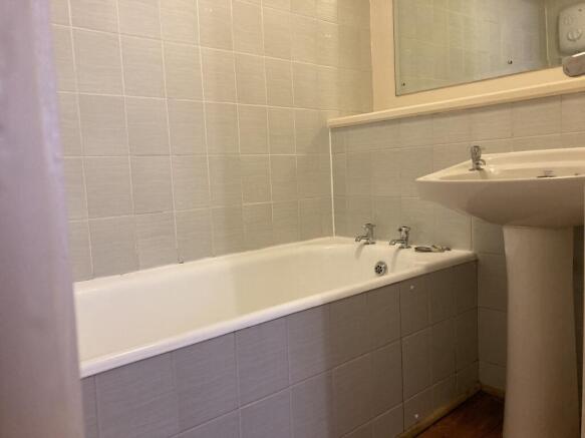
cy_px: 219
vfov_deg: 49.7
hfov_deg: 63.5
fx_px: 473
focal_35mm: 28
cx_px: 292
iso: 250
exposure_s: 1/50
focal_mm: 3.99
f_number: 1.8
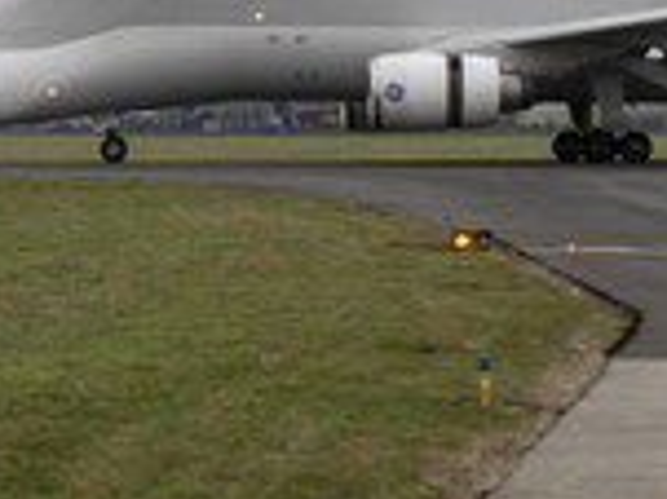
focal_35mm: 270
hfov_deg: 7.3
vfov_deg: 5.5
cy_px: 15
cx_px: 486
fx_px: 5198
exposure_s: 1/250
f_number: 9
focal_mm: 85
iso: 400
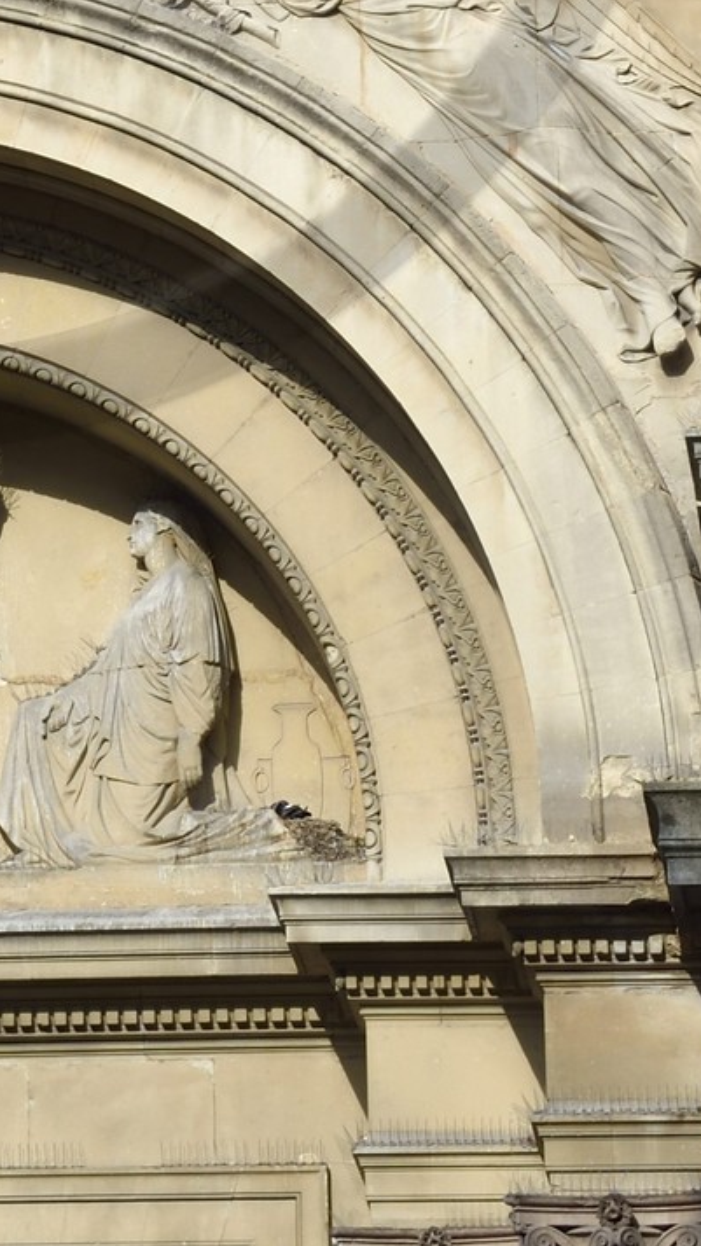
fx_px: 8163
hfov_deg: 4.9
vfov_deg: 8.6
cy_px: -368
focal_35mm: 247
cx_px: -122
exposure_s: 1/125
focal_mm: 70
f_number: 16
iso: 200
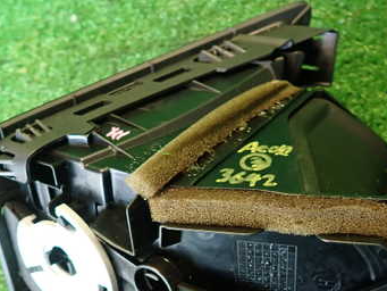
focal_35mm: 44
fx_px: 492
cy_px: 210
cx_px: 229
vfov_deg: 32.4
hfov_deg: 42.8
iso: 320
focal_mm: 4.5
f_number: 2
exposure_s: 1/30
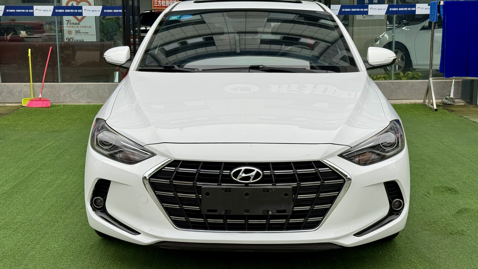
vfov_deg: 22.6
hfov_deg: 39.2
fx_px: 672
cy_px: 123
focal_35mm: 53
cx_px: 241
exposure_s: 1/302
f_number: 1.78
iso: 64
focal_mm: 6.76
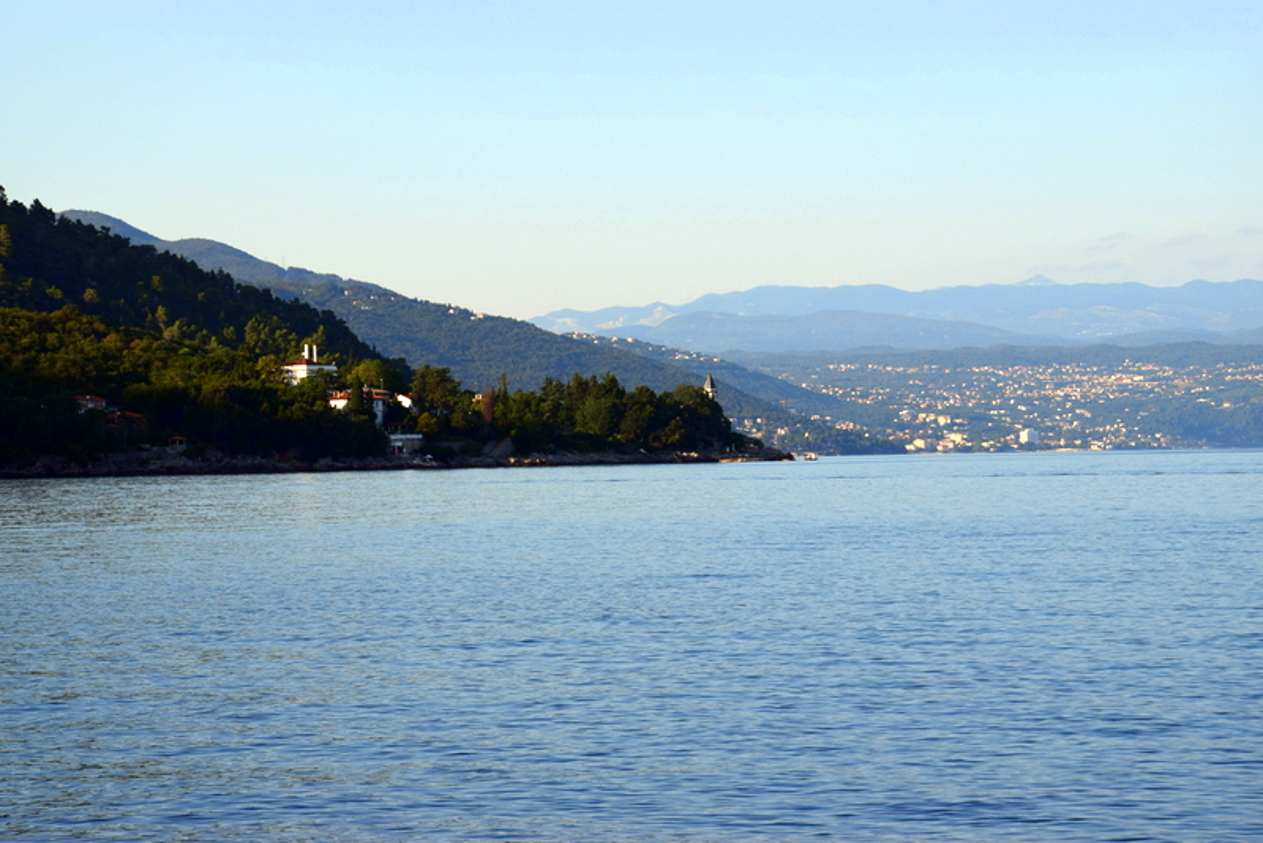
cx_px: 632
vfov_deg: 11.4
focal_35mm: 120
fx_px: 4211
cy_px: 422
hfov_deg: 17.1
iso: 400
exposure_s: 1/500
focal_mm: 80
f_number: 11
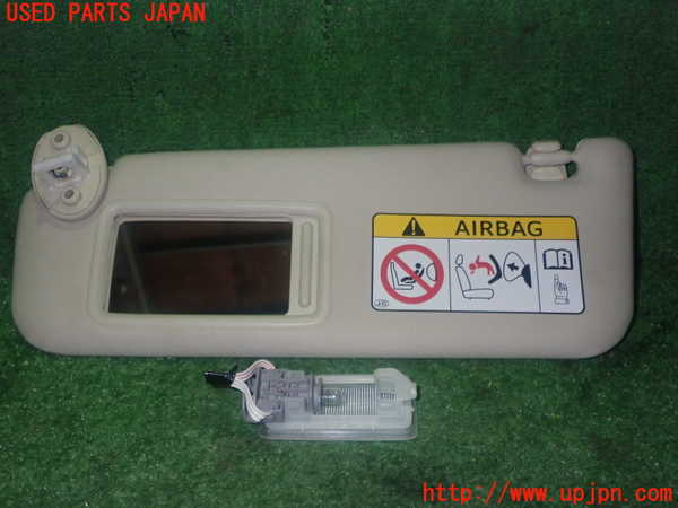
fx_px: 744
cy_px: 254
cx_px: 339
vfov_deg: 37.7
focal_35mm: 38
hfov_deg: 49.0
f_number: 8
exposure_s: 1/40
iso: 500
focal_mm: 6.83
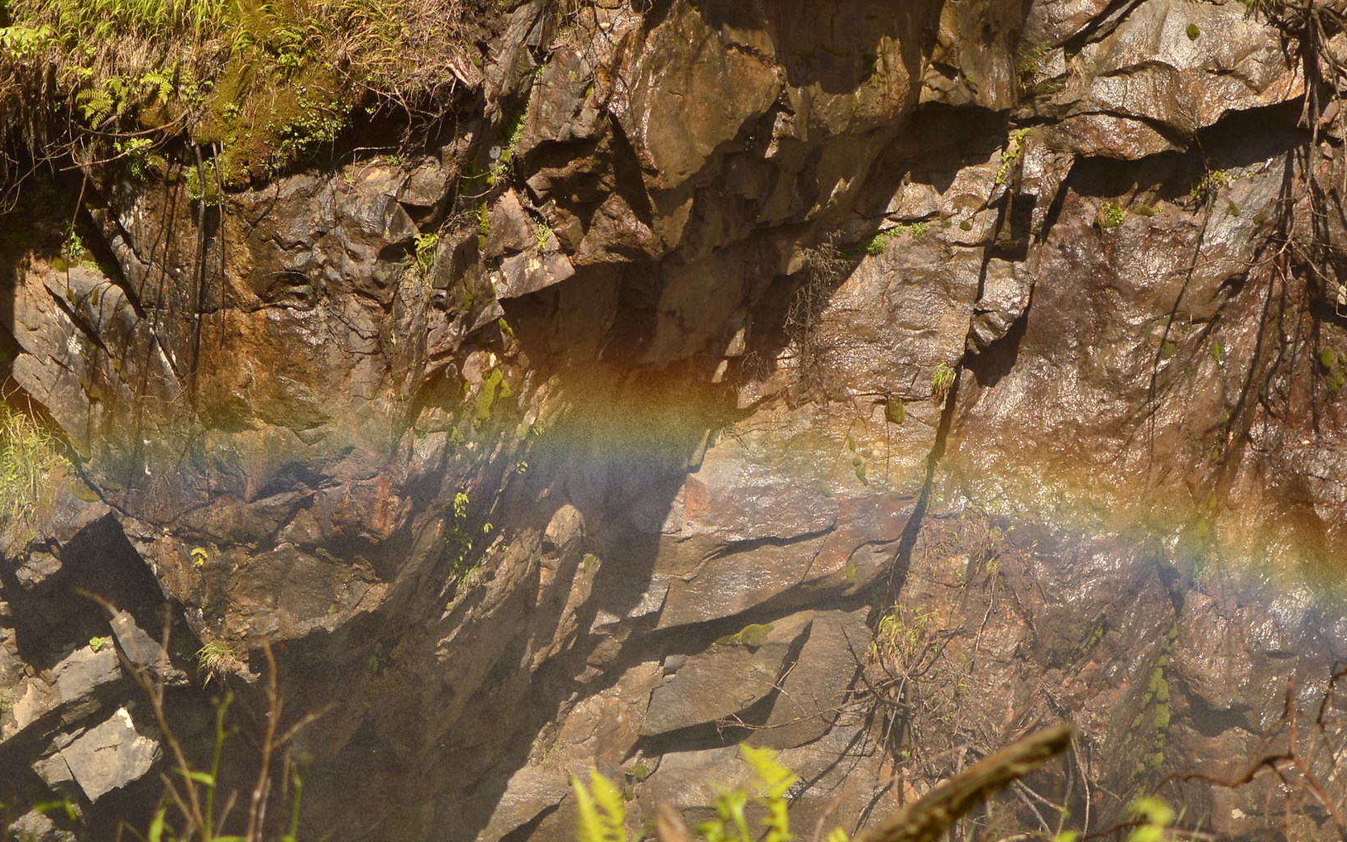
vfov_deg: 16.6
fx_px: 2891
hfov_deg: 26.2
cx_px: 652
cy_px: 516
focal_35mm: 79
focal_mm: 35
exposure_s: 1/3200
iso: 100
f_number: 1.8
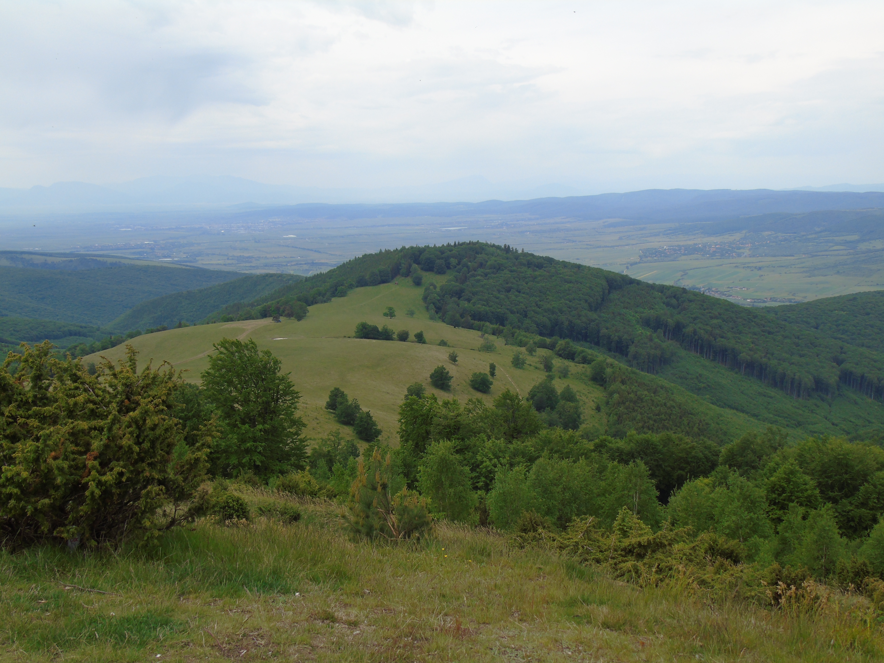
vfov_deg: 41.8
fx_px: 868
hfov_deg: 54.0
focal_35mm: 34
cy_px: 332
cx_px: 442
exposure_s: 1/640
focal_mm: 6.1
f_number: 3.8
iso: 80
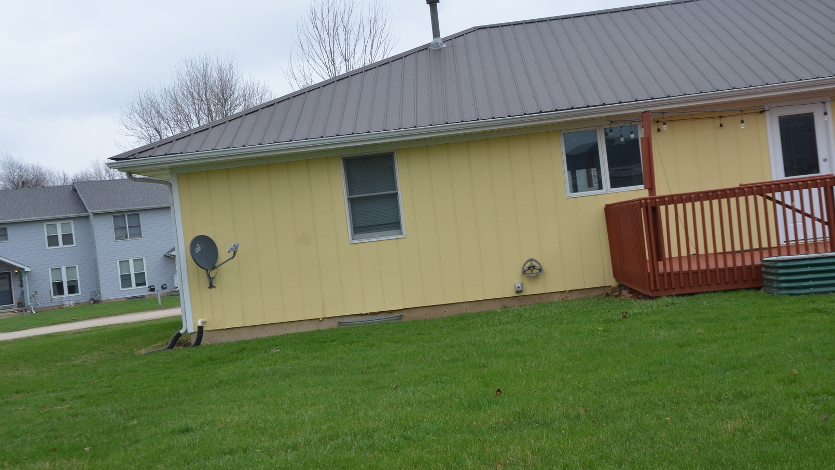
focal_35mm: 54
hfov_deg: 38.5
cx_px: 415
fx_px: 1196
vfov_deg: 22.2
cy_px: 224
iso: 200
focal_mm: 34
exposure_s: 1/250
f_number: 8
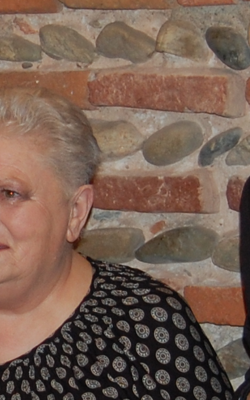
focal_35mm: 195
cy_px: 249
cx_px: -196
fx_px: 2126
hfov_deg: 6.6
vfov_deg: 10.7
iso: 400
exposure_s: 1/60
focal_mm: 26
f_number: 4.2
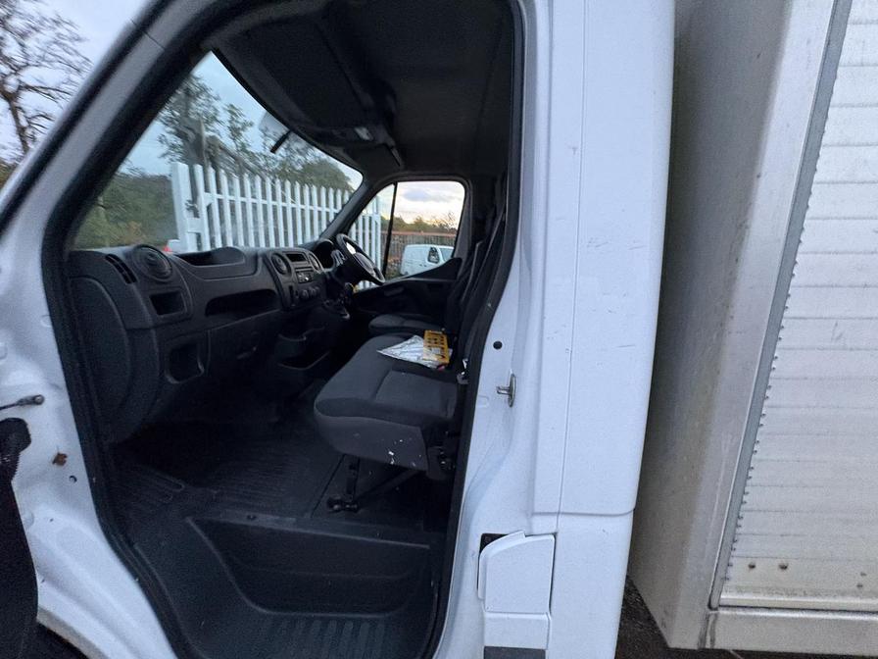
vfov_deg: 85.7
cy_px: 330
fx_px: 355
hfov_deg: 102.1
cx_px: 439
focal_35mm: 14
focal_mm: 2.22
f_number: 2.2
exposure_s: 1/60
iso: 640
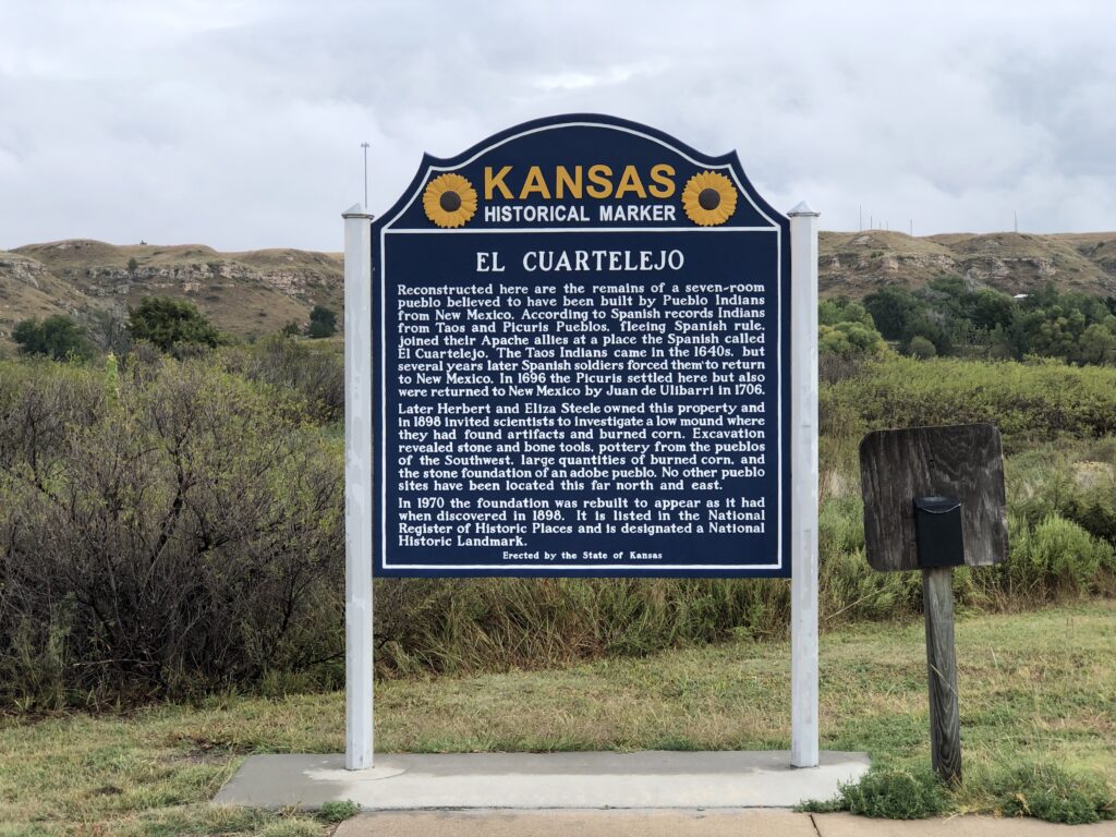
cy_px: 418
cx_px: 558
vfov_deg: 25.7
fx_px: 1838
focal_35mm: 57
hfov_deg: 33.8
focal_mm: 6.6
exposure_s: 1/337
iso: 20
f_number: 2.8
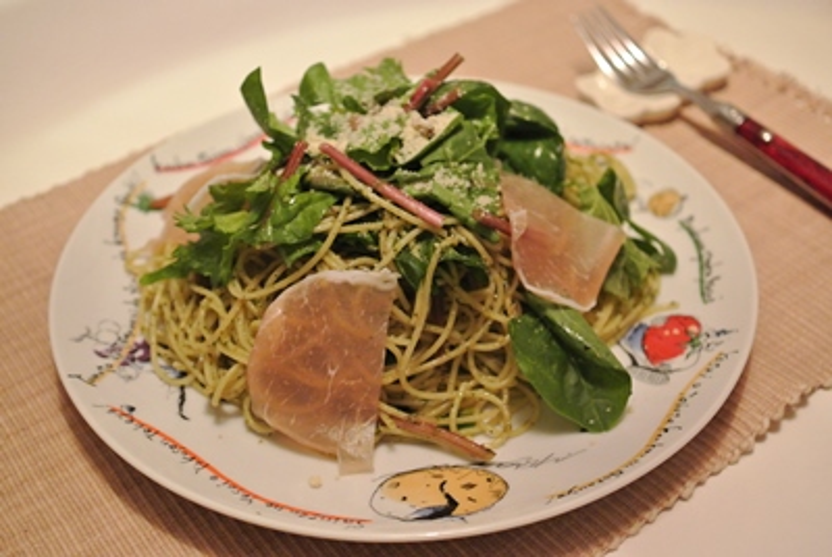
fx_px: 1134
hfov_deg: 40.3
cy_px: 278
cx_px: 416
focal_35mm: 49
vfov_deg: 27.6
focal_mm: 18.5
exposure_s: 1/60
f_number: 1.8
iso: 1100
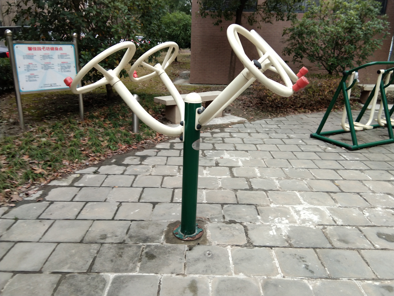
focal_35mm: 31
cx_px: 197
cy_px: 148
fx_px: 353
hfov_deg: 58.4
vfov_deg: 45.4
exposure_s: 1/50
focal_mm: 3.69
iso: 200
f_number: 2.2
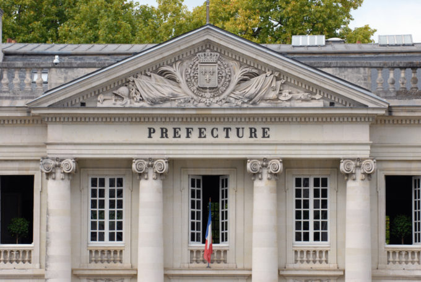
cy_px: 141
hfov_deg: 9.8
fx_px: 2458
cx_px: 210
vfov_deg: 6.6
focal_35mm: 210
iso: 200
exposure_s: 1/200
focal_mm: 140
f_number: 7.1
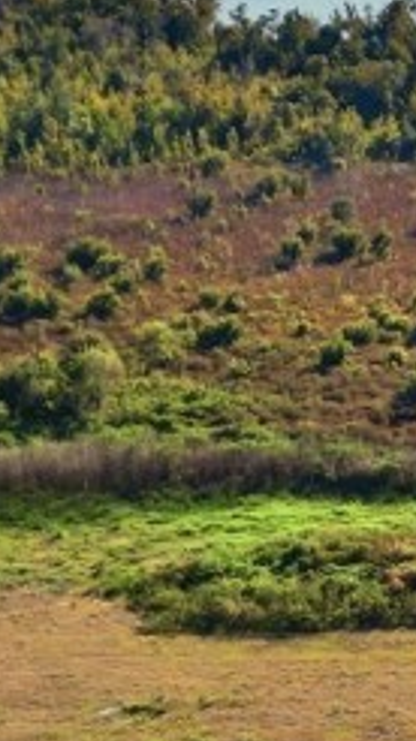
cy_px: 497
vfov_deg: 19.6
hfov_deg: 10.7
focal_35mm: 109
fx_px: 2142
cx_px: 612
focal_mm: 6.7
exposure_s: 1/6400
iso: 100
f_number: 1.7
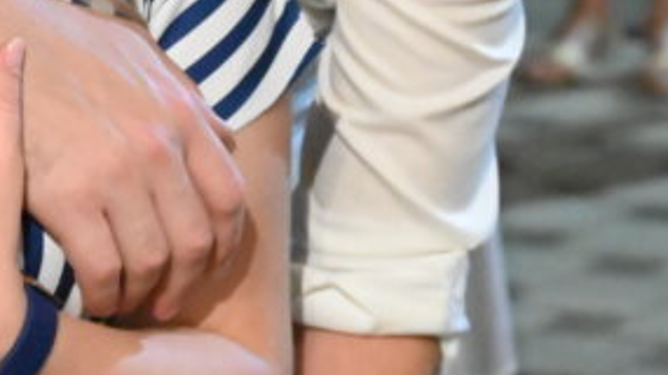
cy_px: -226
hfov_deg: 8.5
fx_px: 4462
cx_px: -59
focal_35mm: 252
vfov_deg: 4.8
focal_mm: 67
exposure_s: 1/80
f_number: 6
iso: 36000
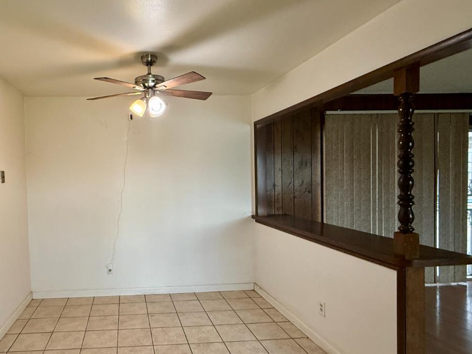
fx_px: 314
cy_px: 186
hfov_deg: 70.9
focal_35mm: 23
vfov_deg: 58.9
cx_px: 144
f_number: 2.2
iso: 320
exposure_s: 1/120
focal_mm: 2.22
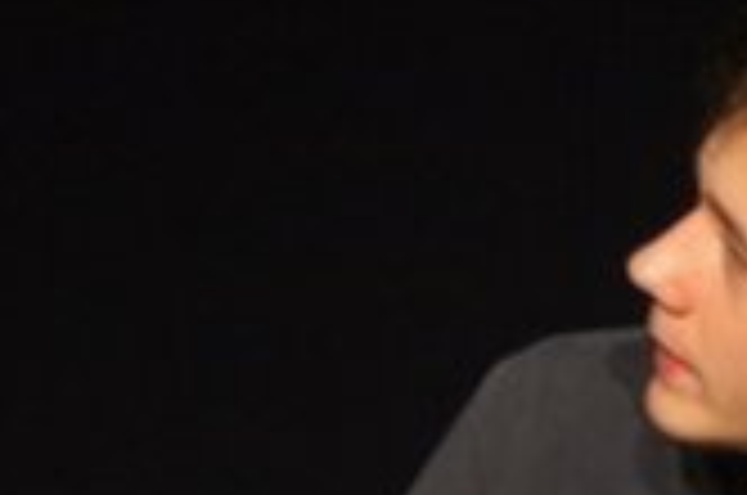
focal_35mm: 939
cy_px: 468
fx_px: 19447
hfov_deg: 2.2
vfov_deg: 1.5
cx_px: 4
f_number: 5.6
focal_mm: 160
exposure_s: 1/60
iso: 1600
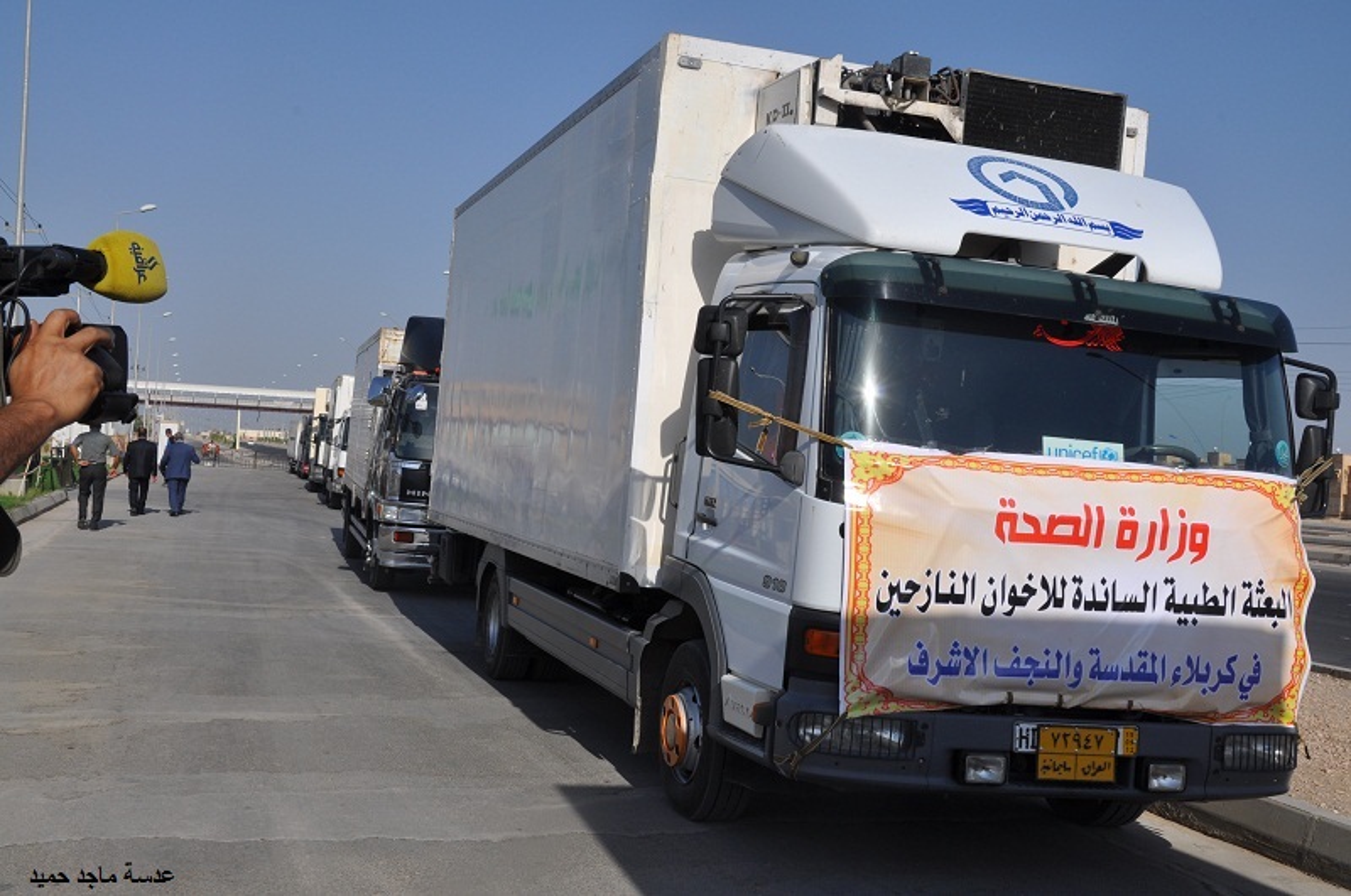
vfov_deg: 31.8
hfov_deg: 46.5
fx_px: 1574
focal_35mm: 42
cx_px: 676
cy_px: 448
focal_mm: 28
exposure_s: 1/250
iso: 200
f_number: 16
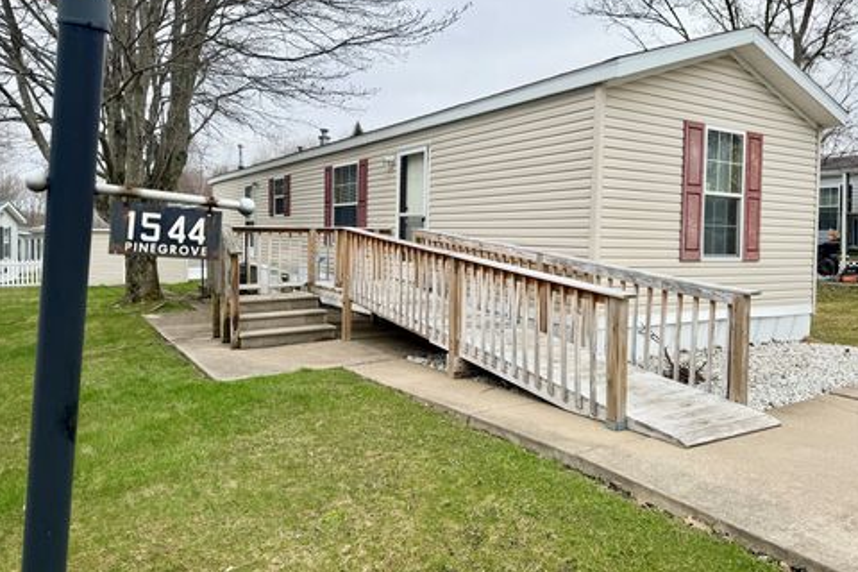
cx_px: 440
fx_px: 620
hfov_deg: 69.4
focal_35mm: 26
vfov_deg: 49.4
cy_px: 251
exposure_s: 1/3597
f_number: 1.78
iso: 80
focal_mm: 6.76
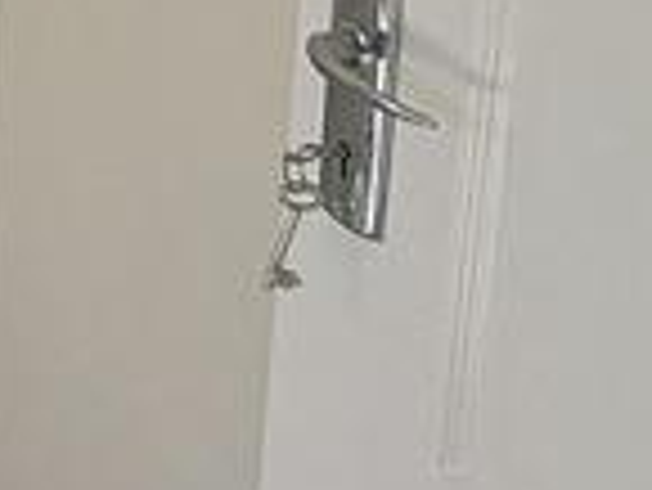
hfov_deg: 16.0
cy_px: -364
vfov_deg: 14.9
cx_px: -737
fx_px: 1659
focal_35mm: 88
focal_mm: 1.64
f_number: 2.2
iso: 40
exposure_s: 1/392
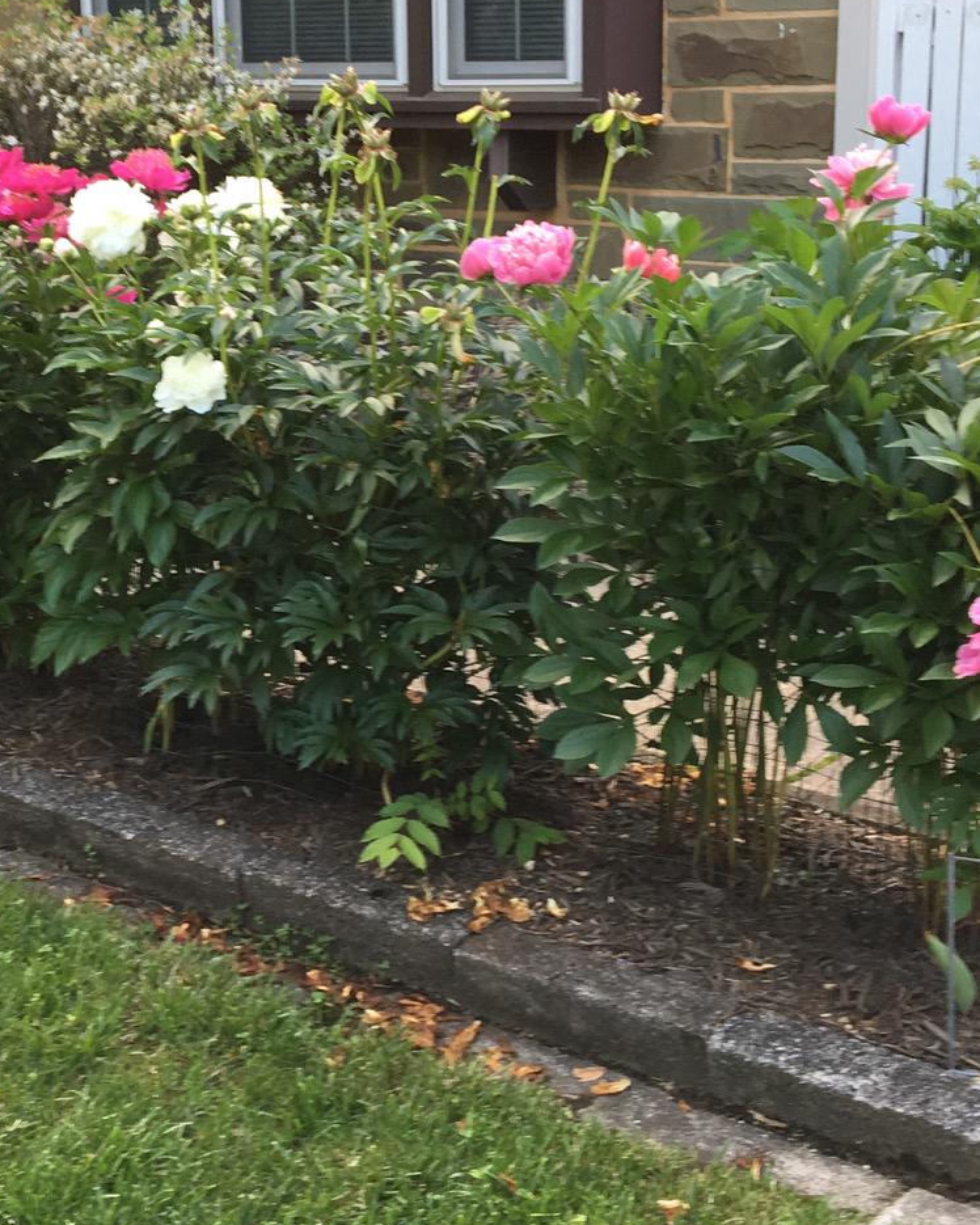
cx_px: 148
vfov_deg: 30.5
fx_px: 2248
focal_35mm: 62
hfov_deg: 24.1
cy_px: 571
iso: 32
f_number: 2.2
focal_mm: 4.15
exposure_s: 1/120
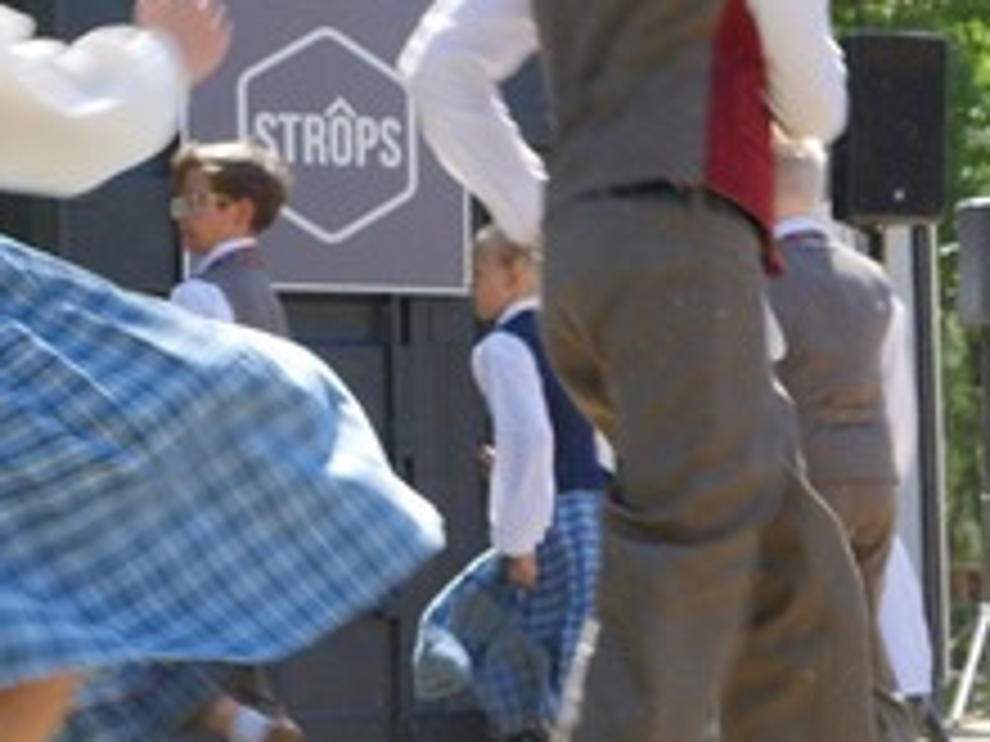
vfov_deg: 11.3
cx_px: 342
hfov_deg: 15.0
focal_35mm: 131
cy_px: 513
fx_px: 3747
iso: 200
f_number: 7.1
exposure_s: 1/125
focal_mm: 36
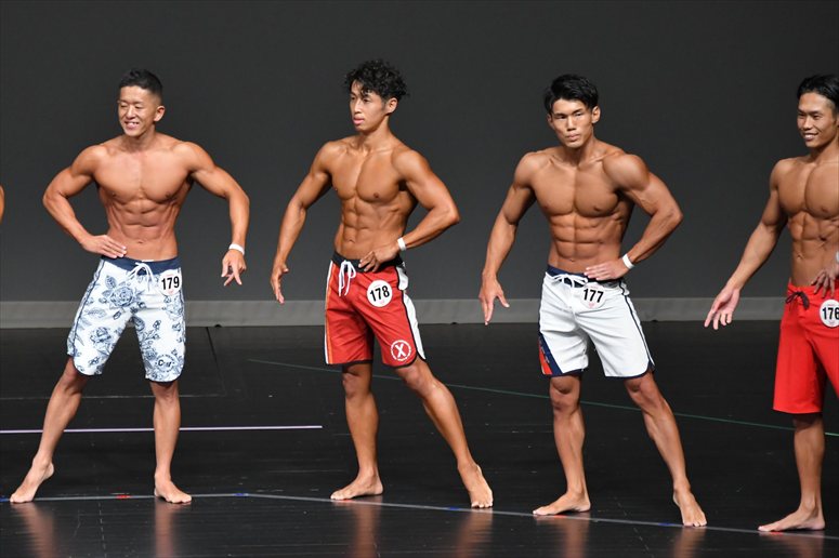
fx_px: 7338
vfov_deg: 4.4
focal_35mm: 315
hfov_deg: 6.5
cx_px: 420
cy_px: 279
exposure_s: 1/400
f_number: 5.6
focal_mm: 210
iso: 3600
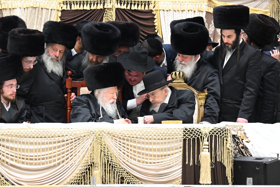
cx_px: 140
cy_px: 94
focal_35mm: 160
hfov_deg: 12.8
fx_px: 1244
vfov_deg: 8.6
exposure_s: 1/400
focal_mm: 160
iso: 5000
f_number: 4.5
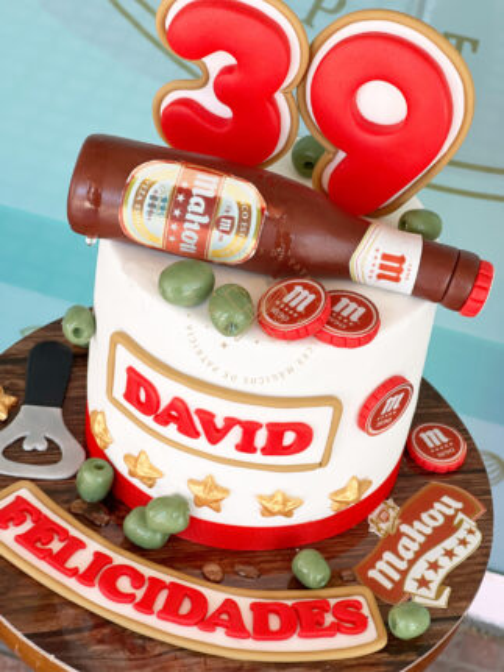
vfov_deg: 25.3
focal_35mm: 77
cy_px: 336
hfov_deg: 19.1
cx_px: 252
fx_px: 1496
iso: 40
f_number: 2.8
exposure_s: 1/121
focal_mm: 9
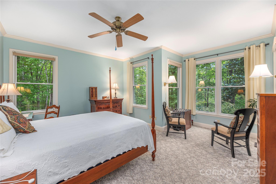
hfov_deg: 104.3
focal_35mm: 14
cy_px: 92
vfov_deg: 81.2
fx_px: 107
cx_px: 138
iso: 320
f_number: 7.1
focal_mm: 14
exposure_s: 1/60
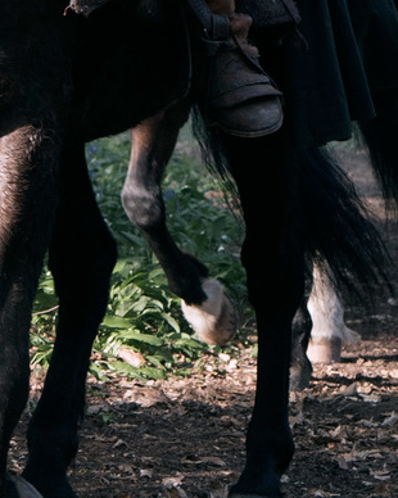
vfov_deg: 7.7
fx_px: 3654
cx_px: -520
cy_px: -195
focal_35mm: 248
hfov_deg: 6.0
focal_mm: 50
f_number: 5
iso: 400
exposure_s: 1/250
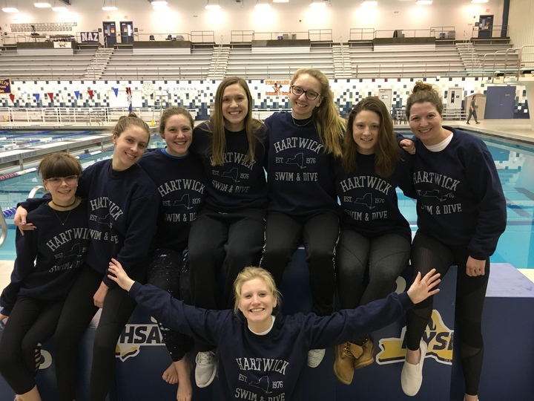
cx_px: 267
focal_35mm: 29
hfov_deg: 61.7
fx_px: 447
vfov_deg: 48.2
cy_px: 200
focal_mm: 4.15
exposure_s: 1/30
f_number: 2.2
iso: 100
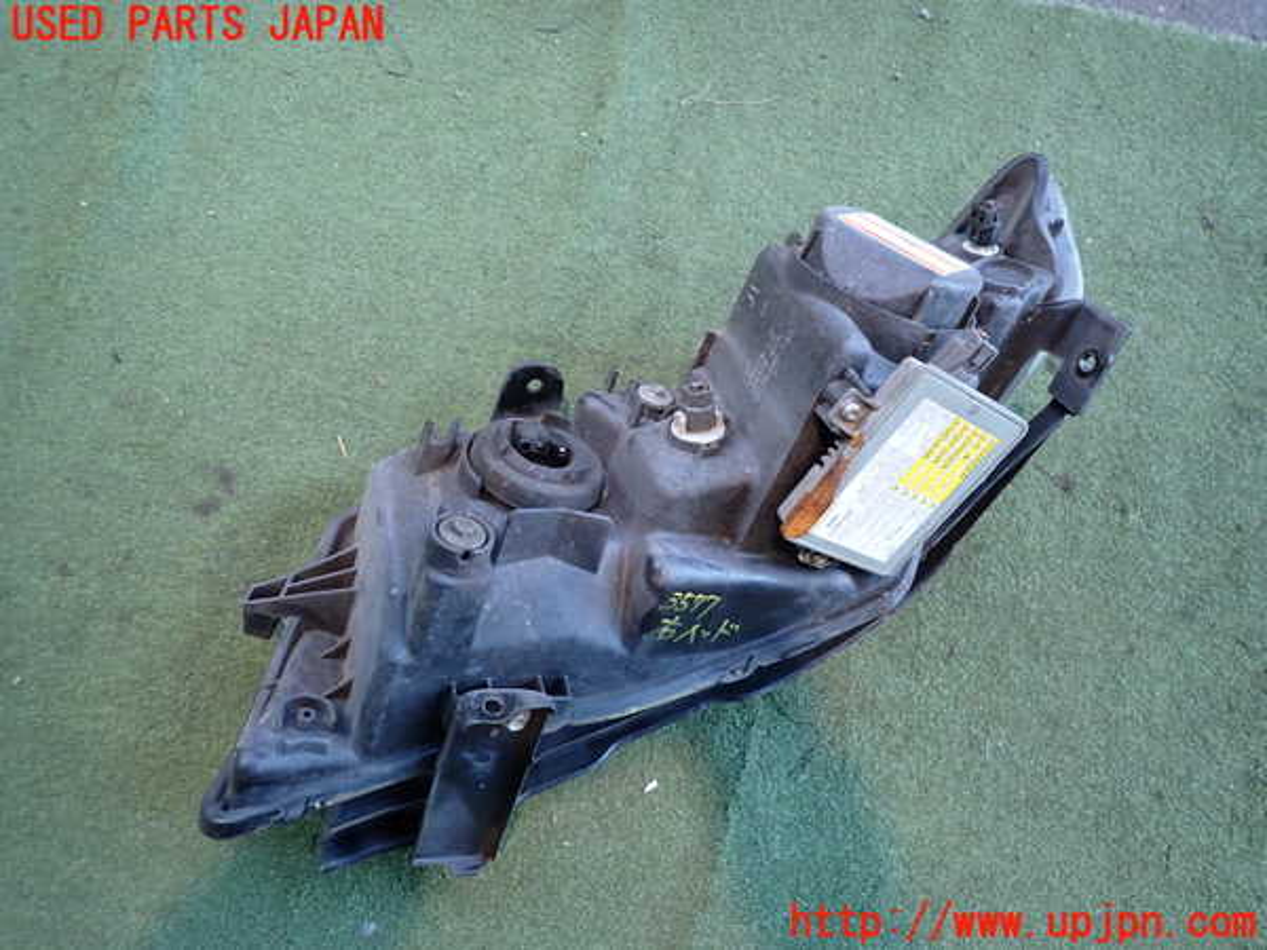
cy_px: 475
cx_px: 634
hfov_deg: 69.4
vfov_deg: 54.9
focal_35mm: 25
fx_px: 915
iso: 200
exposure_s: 1/30
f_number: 2
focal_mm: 4.5
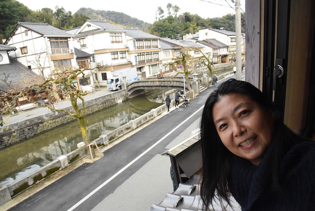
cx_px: 158
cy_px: 106
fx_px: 210
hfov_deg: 73.7
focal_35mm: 24
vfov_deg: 53.2
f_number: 16
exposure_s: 1/250
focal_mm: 24
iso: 5000
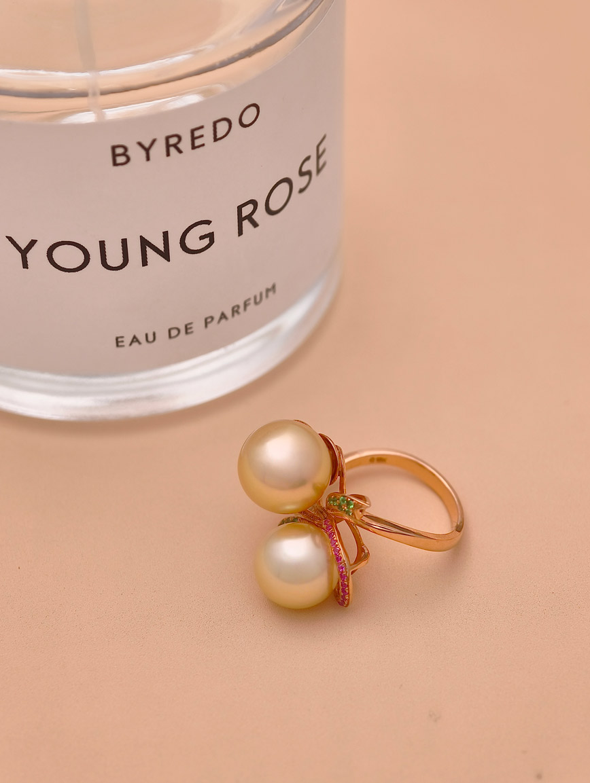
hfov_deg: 15.1
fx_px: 2222
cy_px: 392
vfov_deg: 20.0
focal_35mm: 98
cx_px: 295
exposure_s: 1/200
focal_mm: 22.48
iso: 125
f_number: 2.67
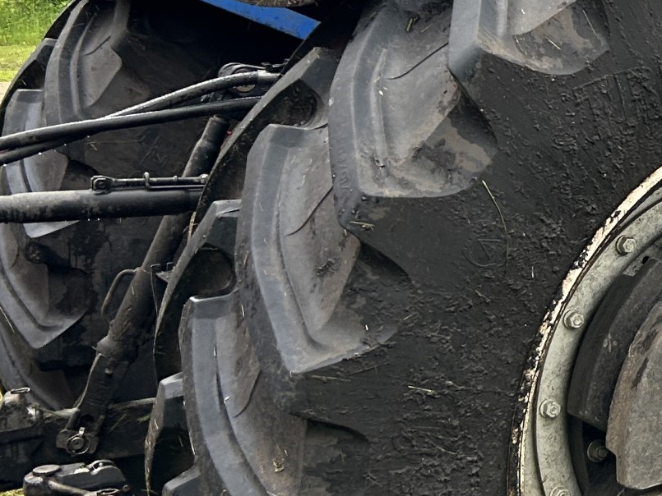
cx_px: 1012
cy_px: 29
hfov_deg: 18.5
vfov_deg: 15.7
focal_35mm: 93
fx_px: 1779
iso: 50
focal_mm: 5.7
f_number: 1.5
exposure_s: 1/365
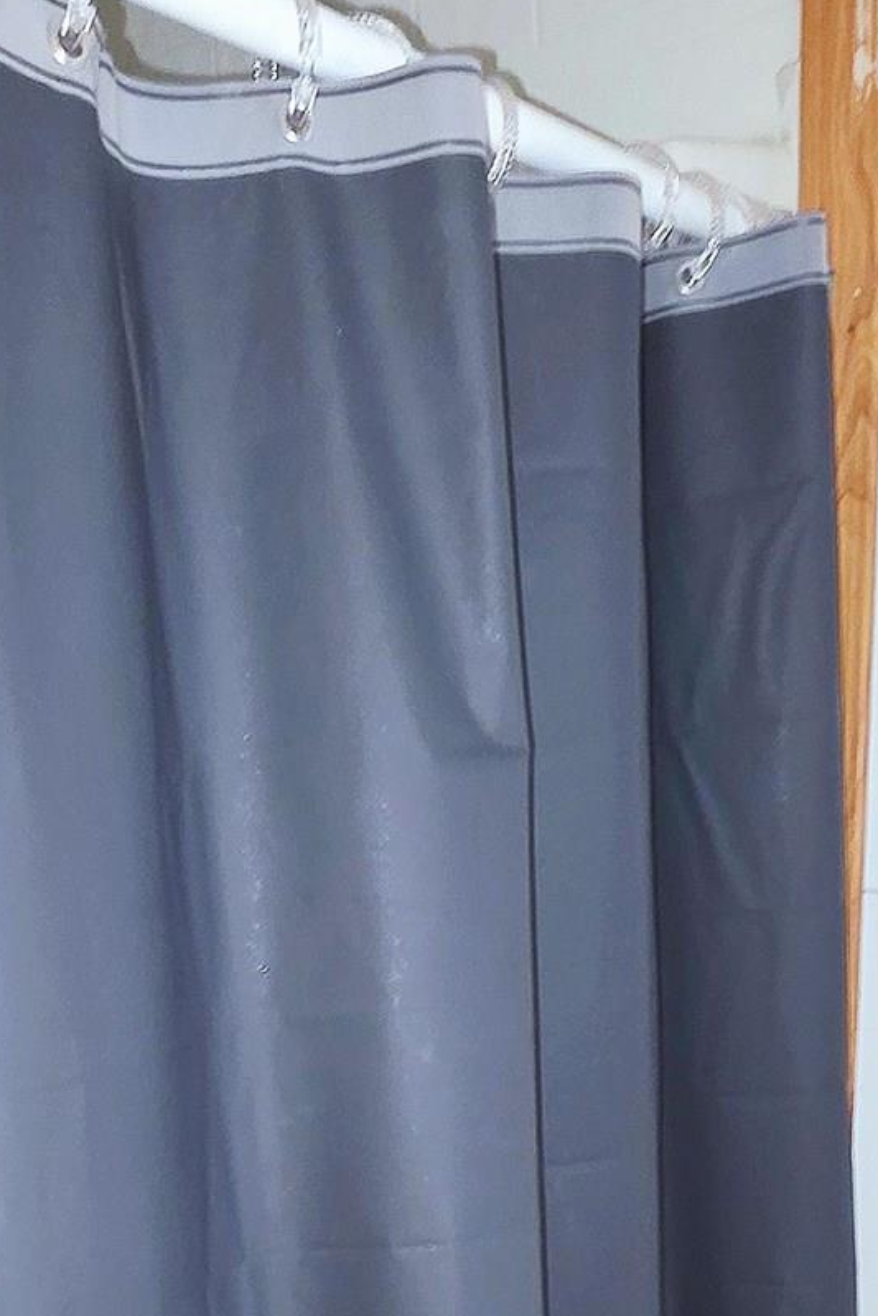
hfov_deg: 34.2
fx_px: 1426
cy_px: 1117
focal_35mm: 39
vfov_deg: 46.0
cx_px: 428
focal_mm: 2.2
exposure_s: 1/12.2
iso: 1000
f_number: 1.9
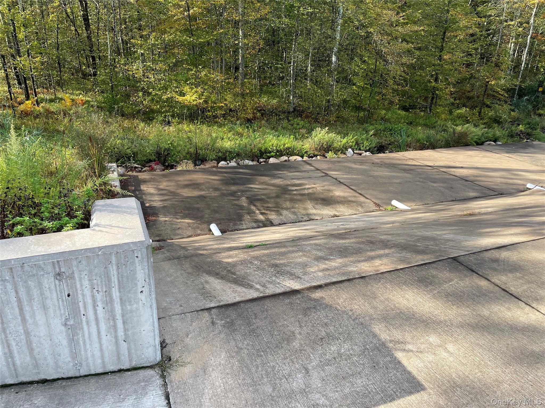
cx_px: 272
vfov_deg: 53.1
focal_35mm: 26
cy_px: 204
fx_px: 409
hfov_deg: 67.3
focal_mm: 4.2
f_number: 1.6
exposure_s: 1/759
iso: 32
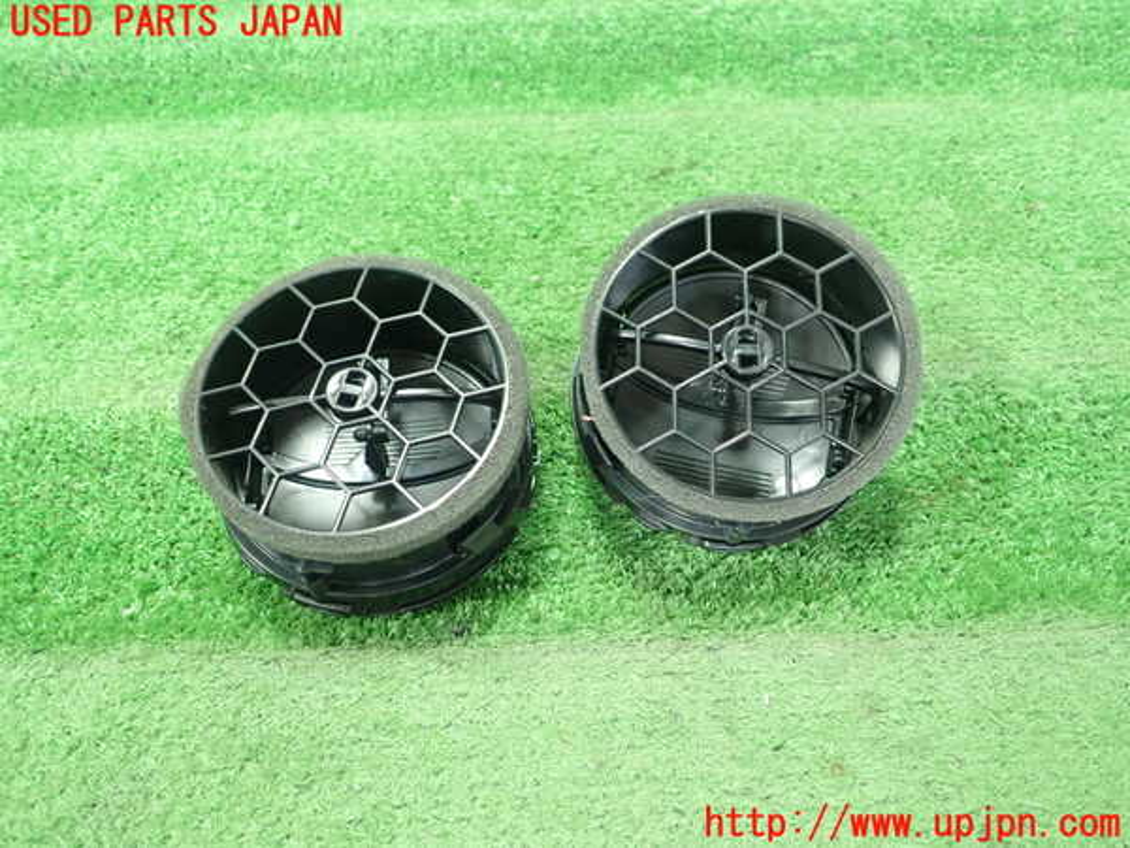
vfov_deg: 46.8
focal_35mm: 30
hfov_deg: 60.0
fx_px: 979
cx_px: 565
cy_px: 424
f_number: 2.3
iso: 800
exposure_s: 1/125
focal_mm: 5.5
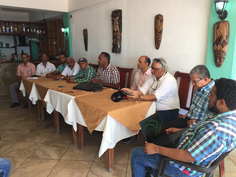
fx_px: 198
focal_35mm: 29
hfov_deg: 61.7
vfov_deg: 48.2
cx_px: 118
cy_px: 88
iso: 40
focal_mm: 4.15
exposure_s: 1/60
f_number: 2.2
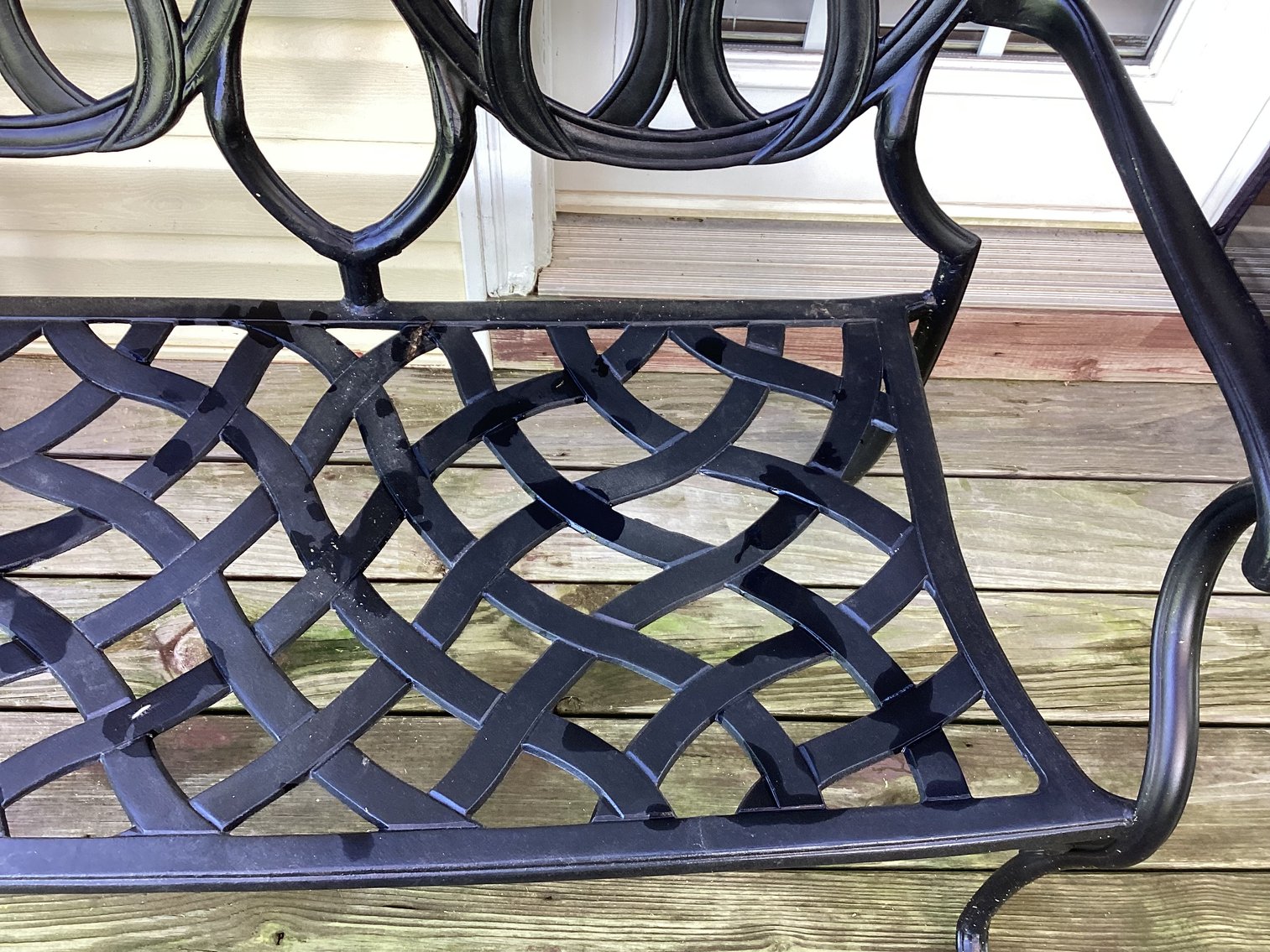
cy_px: 476
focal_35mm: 31
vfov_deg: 45.4
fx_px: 1137
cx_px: 635
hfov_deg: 58.3
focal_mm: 3.3
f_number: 2.4
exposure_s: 1/60
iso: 50
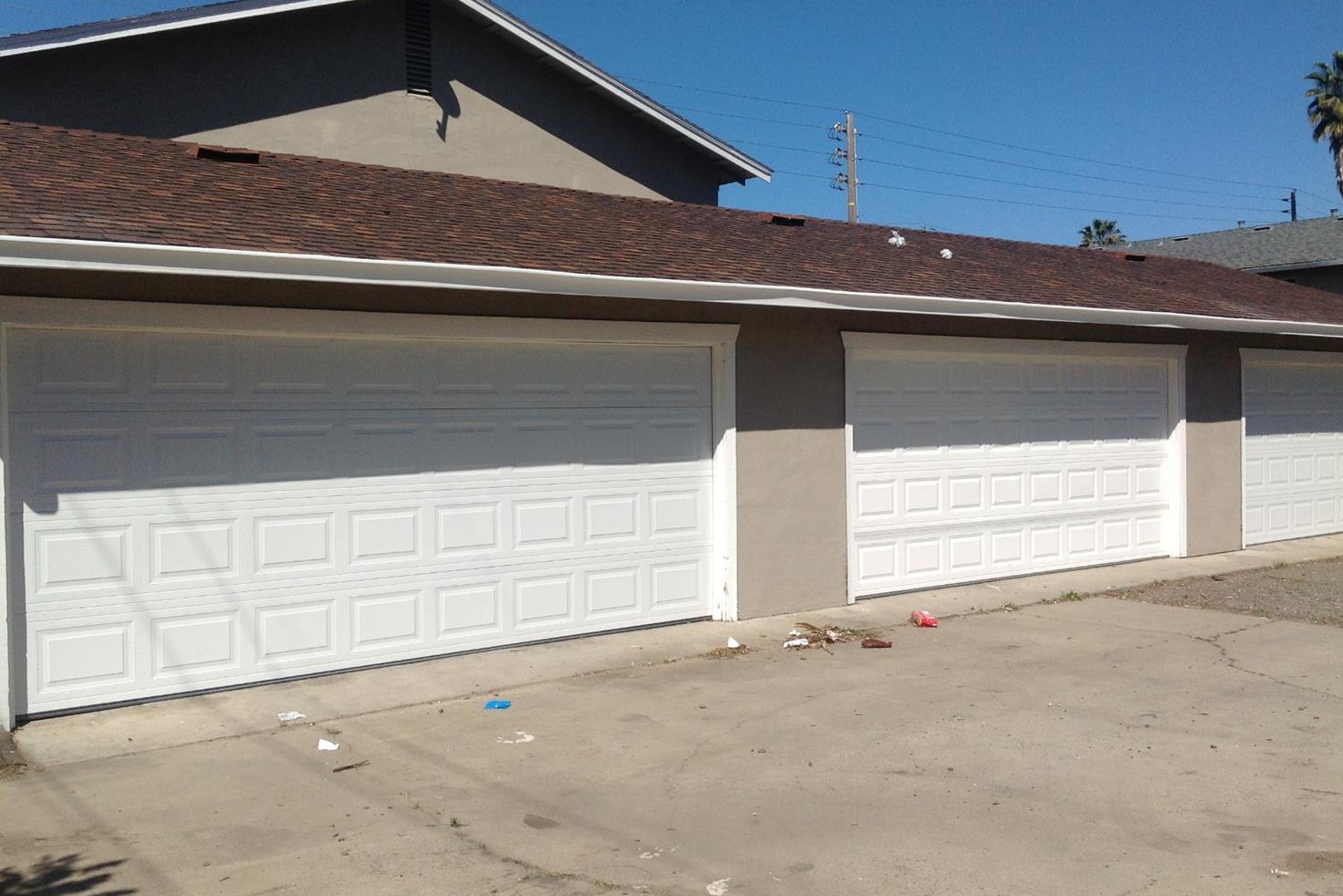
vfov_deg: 35.9
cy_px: 431
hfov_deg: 51.9
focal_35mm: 37
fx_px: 1380
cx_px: 677
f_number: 2.4
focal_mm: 4.28
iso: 64
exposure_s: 1/3788
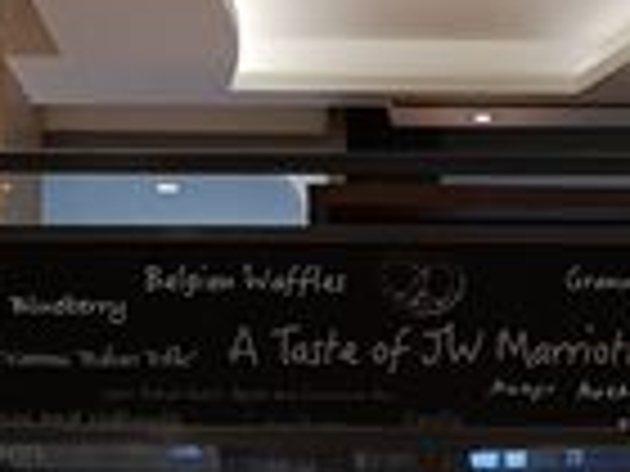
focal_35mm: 154
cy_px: 966
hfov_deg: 12.7
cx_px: 634
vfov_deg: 9.0
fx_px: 2803
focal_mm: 3.95
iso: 500
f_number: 1.8
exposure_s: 1/100
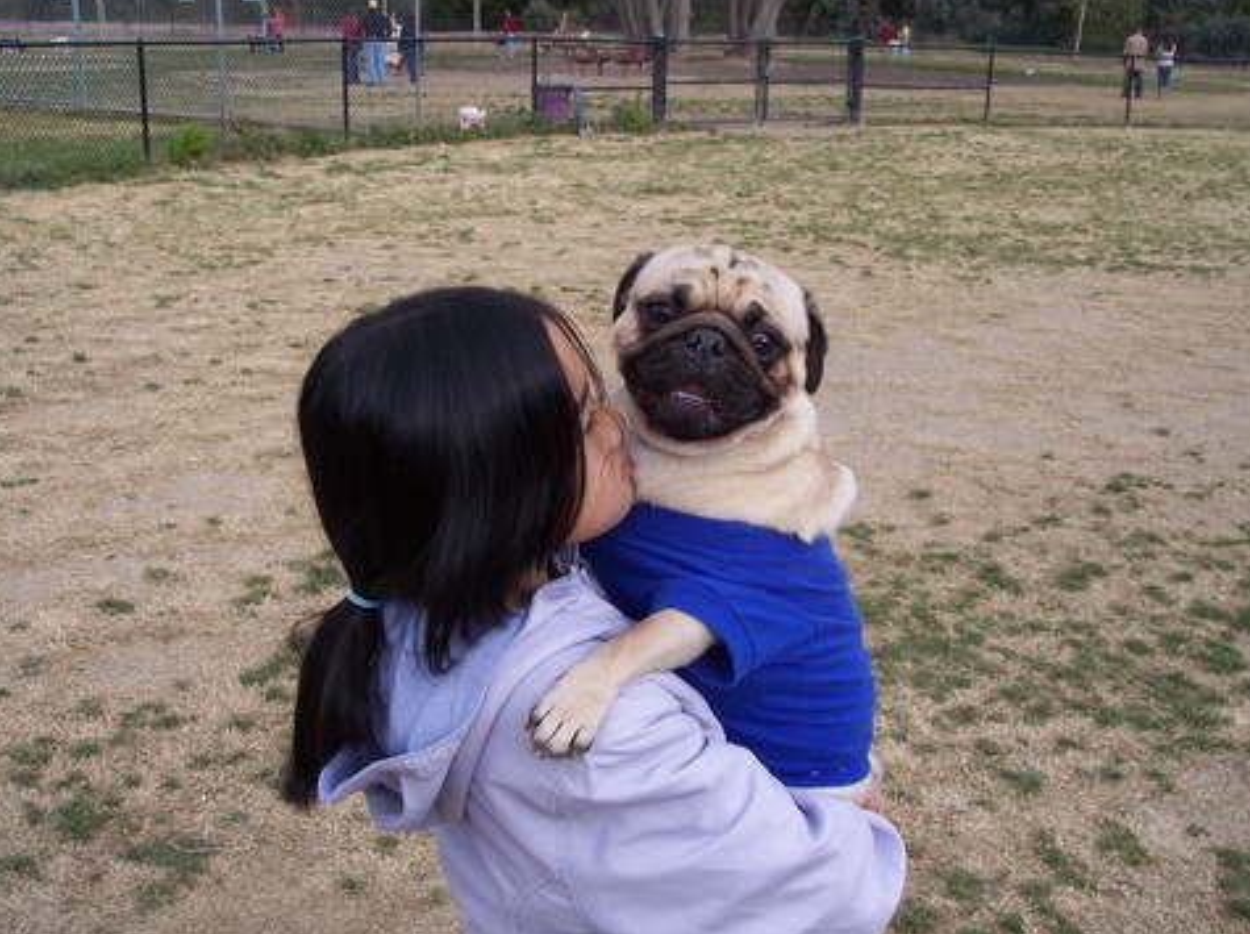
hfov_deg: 46.8
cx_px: 645
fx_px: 1443
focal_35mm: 40
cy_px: 463
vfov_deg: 35.9
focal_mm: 8
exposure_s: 1/350
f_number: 4.8
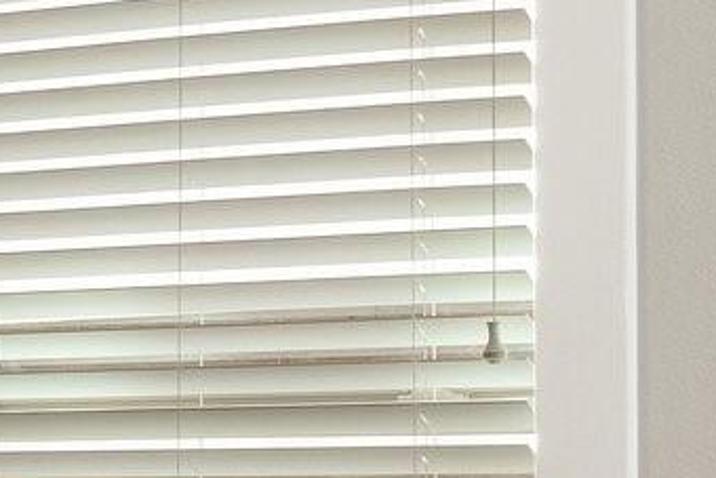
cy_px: 455
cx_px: -1428
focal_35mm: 211
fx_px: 4198
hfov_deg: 8.3
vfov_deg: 6.5
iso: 2000
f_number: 8
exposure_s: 1/25
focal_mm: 35
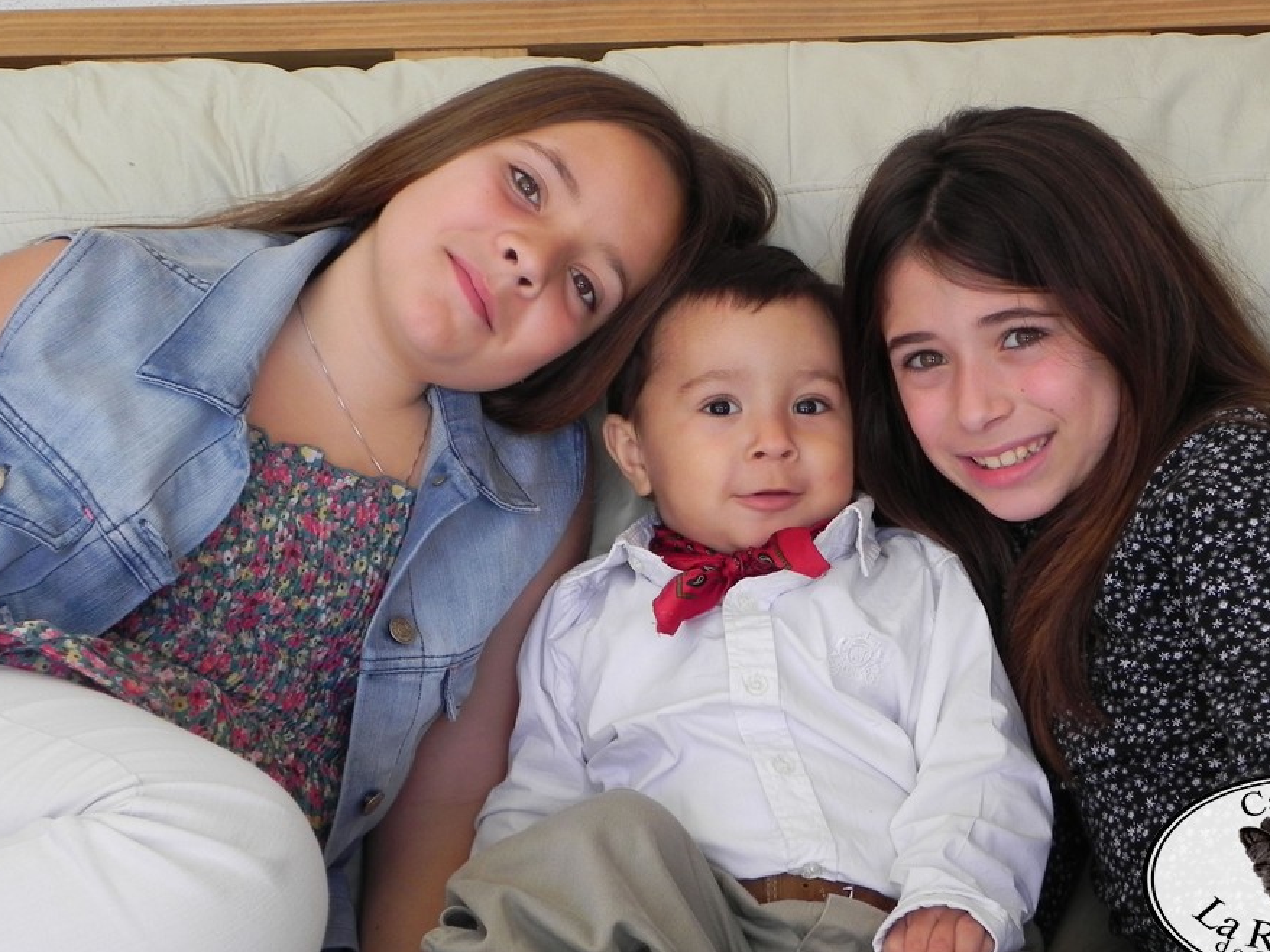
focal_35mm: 77
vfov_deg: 19.1
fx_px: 2824
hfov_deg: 25.3
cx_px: 722
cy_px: 434
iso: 160
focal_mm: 11.8
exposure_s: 1/69
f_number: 3.5
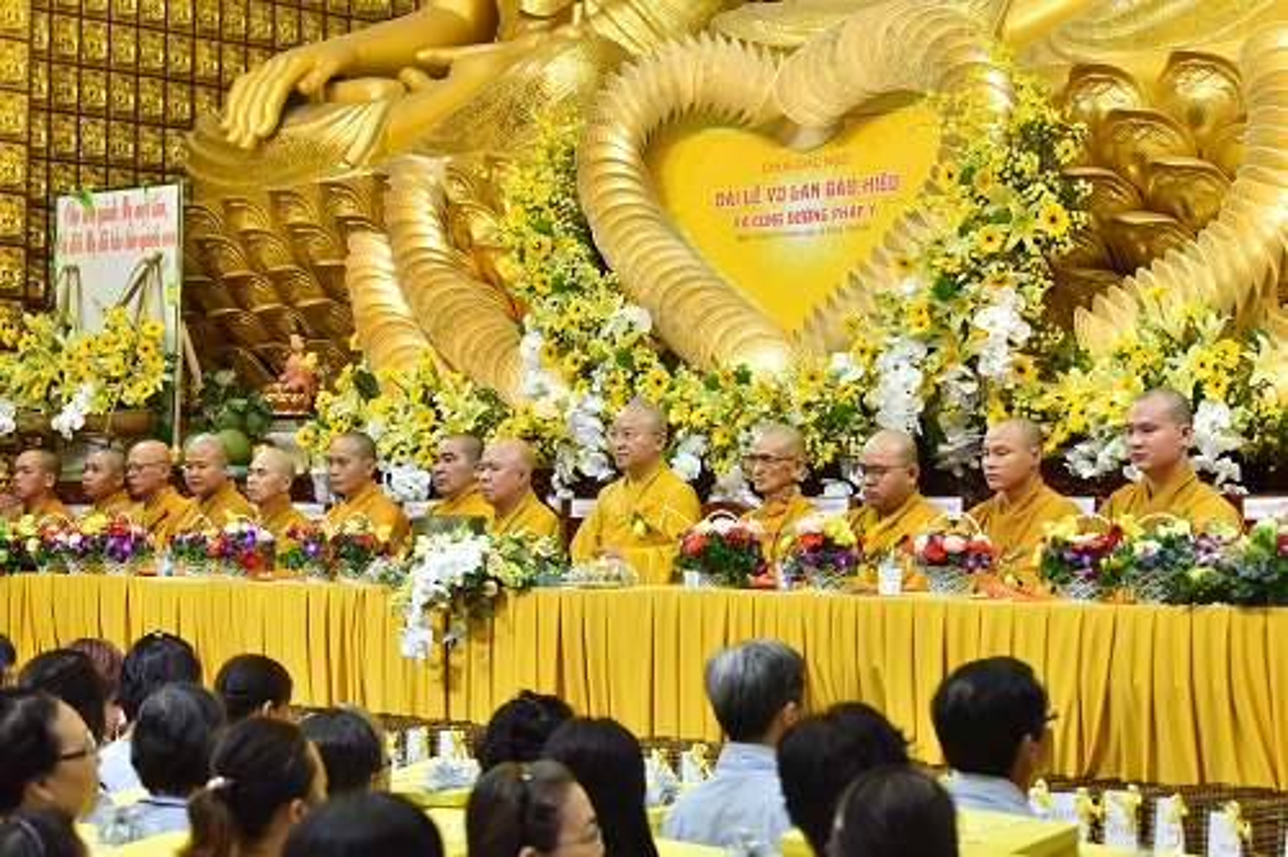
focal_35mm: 70
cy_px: 428
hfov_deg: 28.9
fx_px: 2503
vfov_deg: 19.4
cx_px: 644
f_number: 5
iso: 2500
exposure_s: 1/100
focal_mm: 70
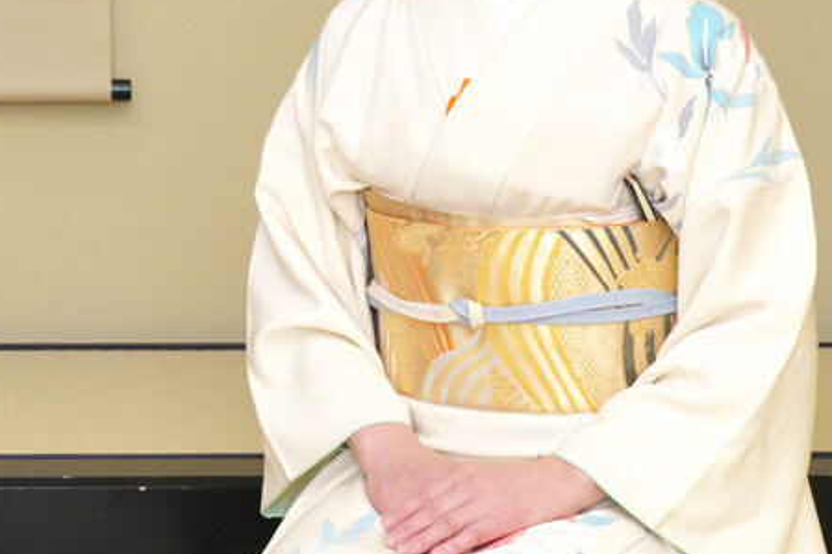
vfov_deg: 12.5
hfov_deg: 18.5
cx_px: -41
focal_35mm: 107
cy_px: -130
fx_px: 2472
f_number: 8
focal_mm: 40
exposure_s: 1/100
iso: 1600
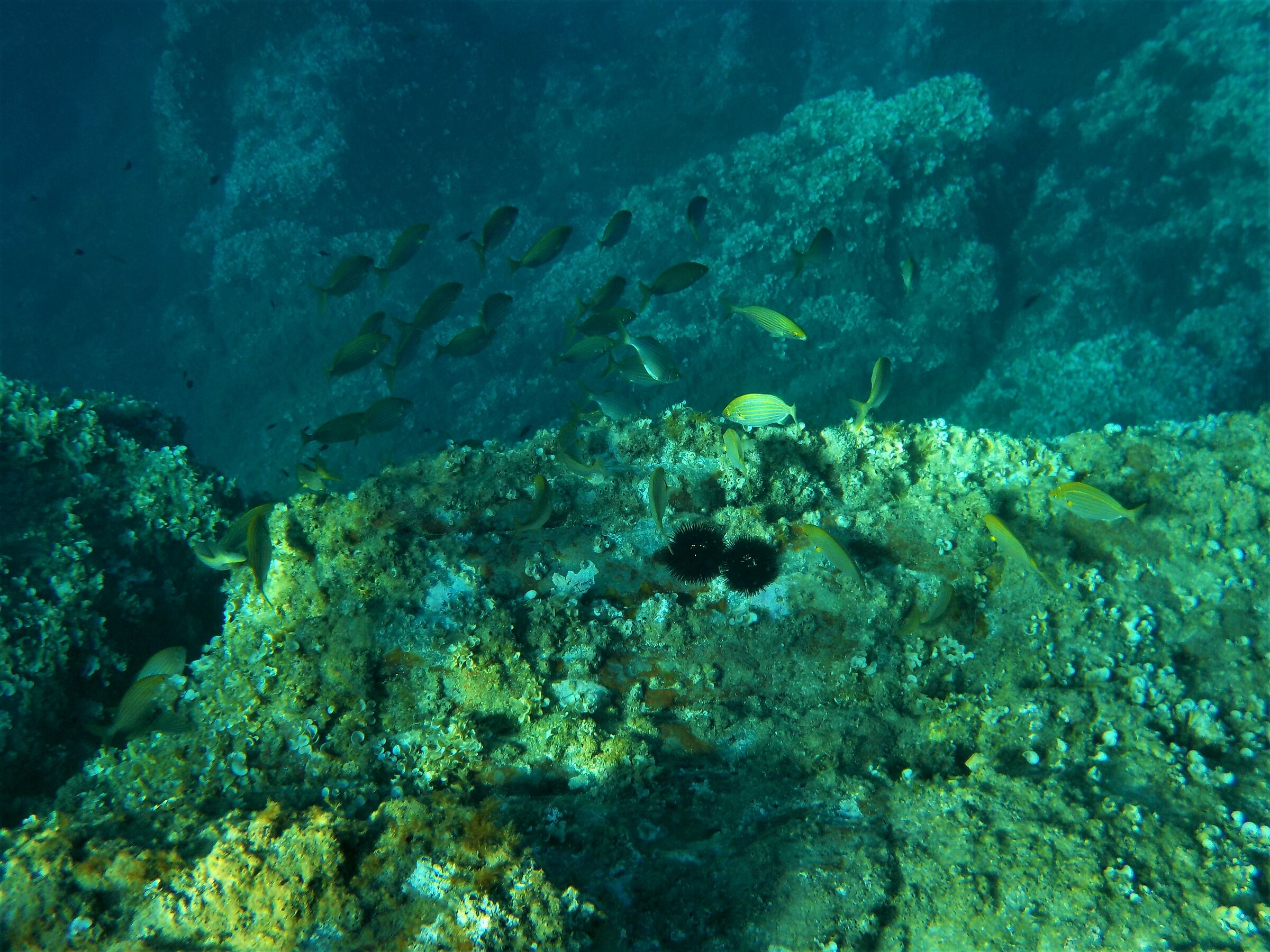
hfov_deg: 60.0
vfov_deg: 46.8
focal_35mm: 30
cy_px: 476
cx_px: 635
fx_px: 1101
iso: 125
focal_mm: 4.1
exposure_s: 1/400
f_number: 3.3
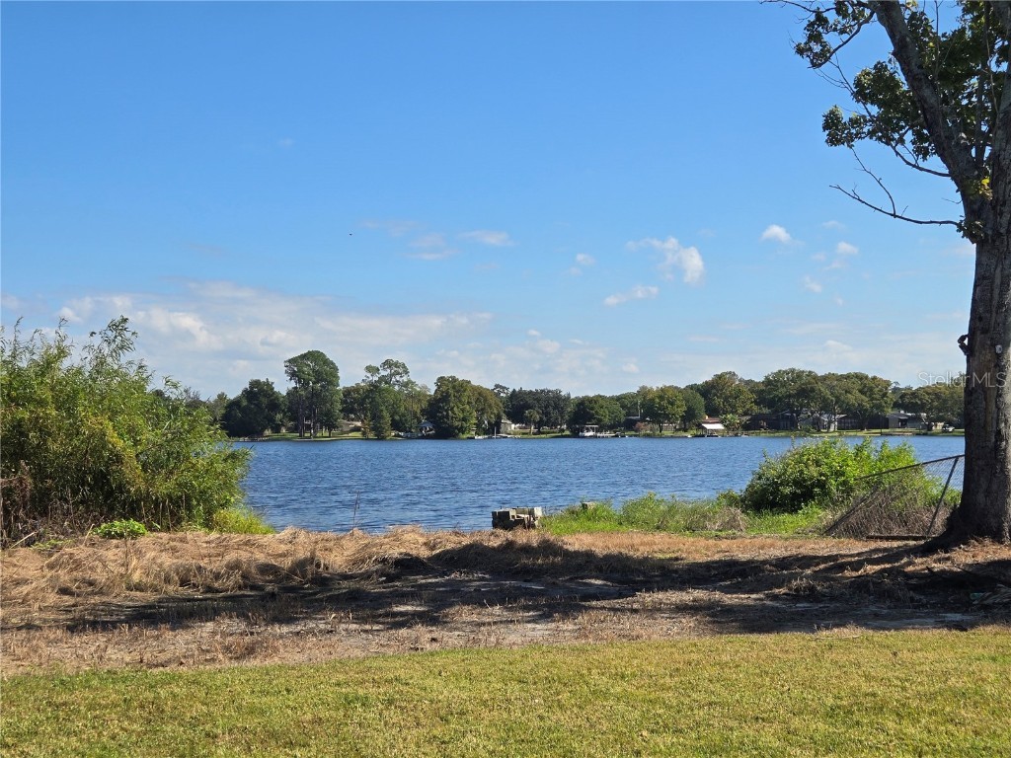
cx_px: 506
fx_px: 672
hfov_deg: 73.9
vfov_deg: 58.9
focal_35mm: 23
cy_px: 379
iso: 25
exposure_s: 1/2314
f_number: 1.8
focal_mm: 5.4
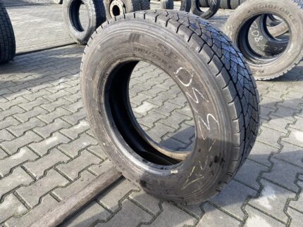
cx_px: 152
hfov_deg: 67.3
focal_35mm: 26
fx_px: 228
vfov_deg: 53.1
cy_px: 114
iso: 32
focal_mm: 4.25
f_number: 1.8
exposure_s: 1/381
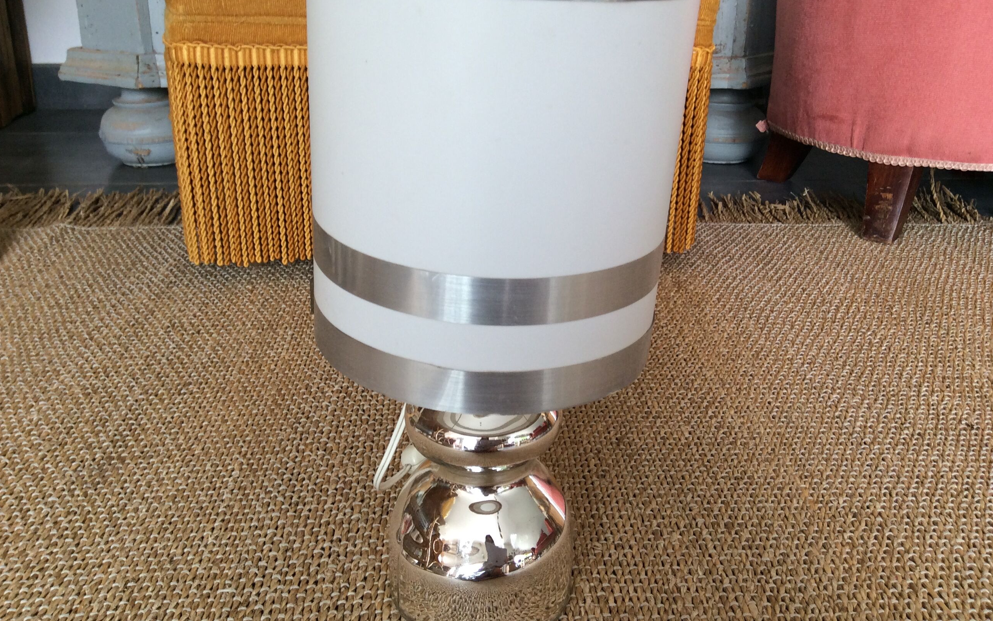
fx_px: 920
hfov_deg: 56.7
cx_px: 496
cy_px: 289
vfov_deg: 37.3
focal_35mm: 34
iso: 40
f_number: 2.4
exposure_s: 1/33
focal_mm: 3.3
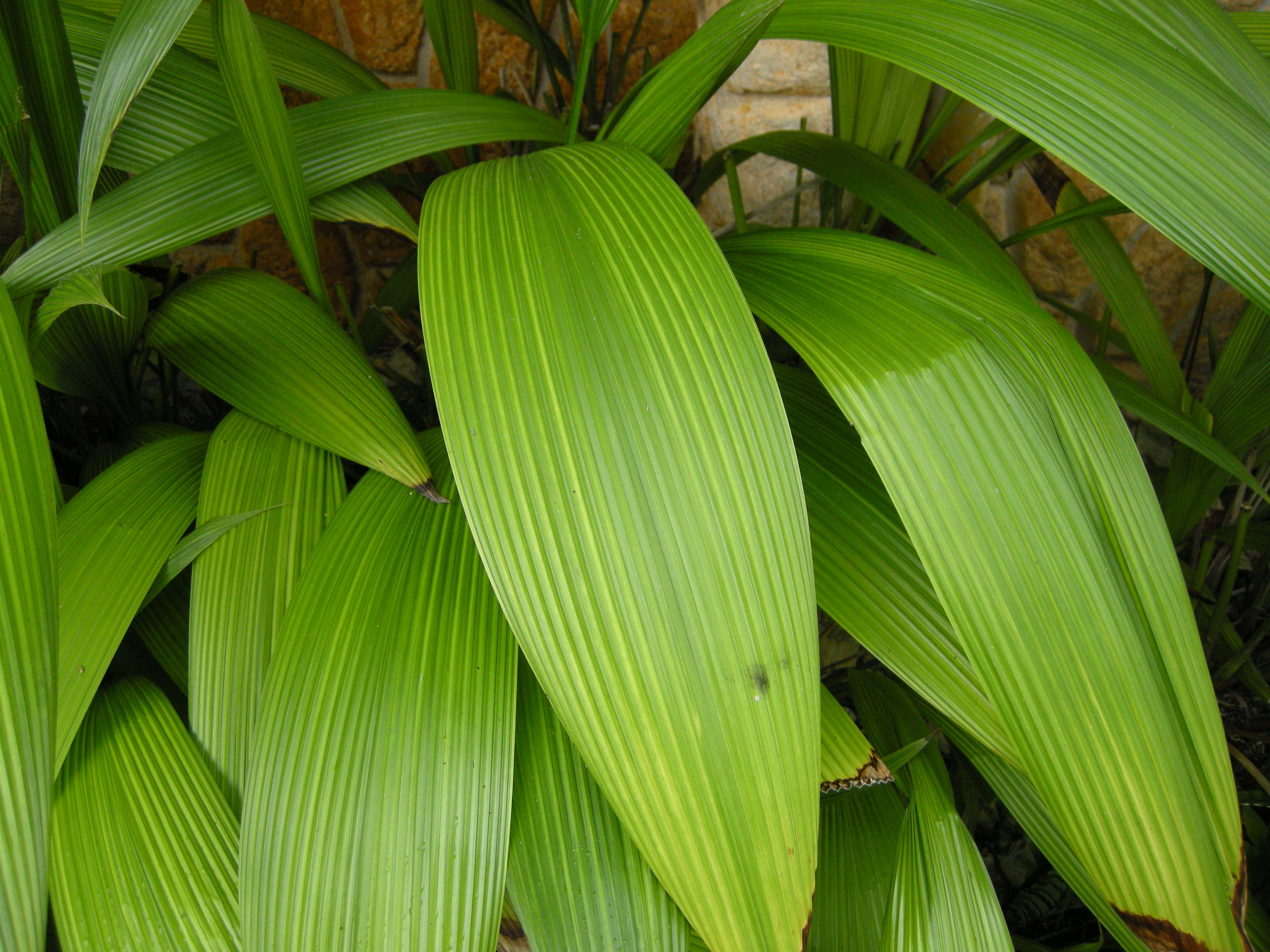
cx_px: 635
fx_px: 1284
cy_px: 476
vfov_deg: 40.7
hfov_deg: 52.6
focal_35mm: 35
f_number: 2.7
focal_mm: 7.5
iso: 150
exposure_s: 1/52
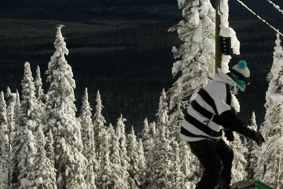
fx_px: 1414
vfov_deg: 7.6
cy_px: 201
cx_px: 241
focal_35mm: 180
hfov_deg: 11.4
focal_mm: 52
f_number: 5.6
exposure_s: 1/500
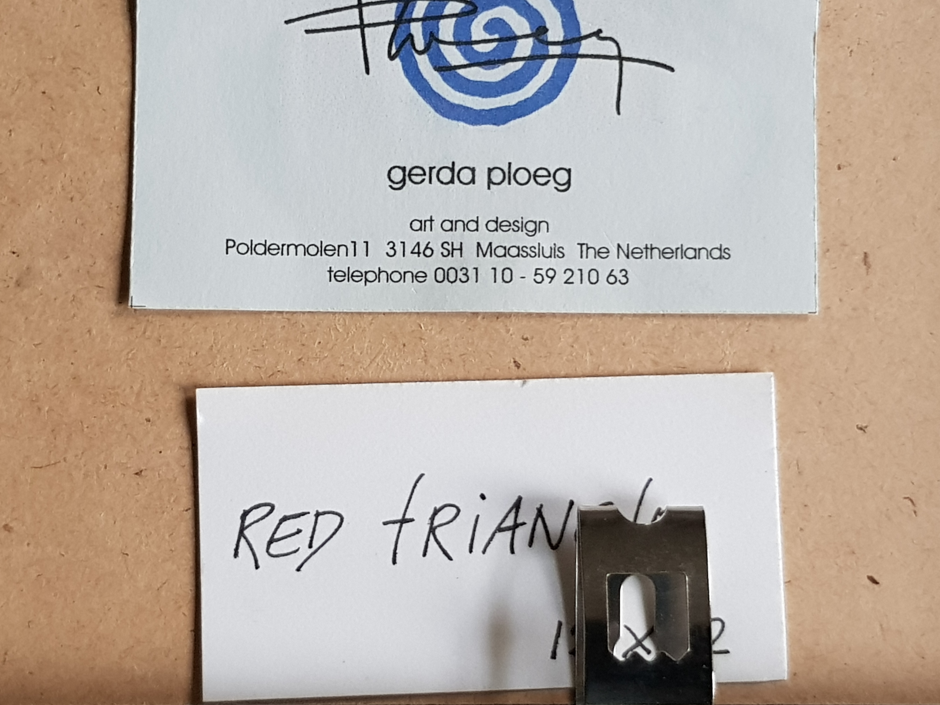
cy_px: 352
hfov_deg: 67.3
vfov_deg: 53.1
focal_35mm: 26
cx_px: 470
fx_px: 706
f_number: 1.7
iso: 200
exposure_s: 1/27
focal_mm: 4.2
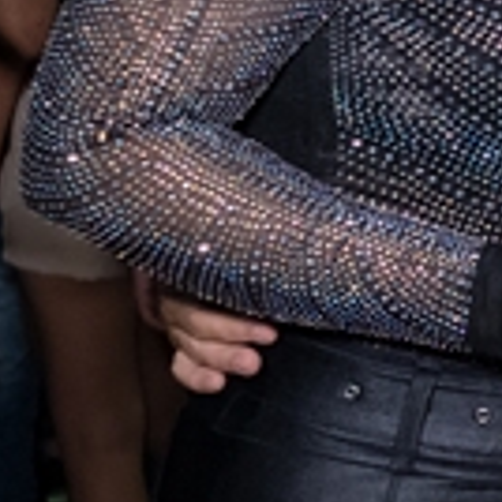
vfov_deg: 10.3
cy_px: 135
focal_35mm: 169
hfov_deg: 9.1
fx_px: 2773
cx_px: 1302
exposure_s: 1/320
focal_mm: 24
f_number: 2.8
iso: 2500
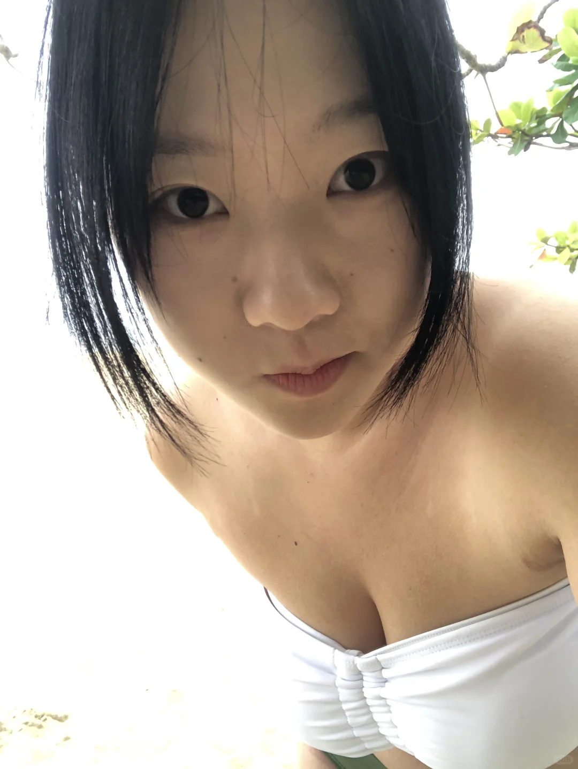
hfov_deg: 44.2
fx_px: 712
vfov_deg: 56.8
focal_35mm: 32
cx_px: 289
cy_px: 384
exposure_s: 1/120
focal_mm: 2.87
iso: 80
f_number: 2.2
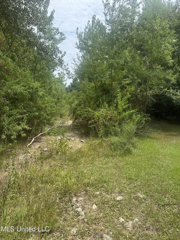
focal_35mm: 24
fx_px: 166
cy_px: 120
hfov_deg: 56.8
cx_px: 90
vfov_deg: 71.6
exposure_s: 1/2299
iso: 80
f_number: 1.78
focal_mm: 6.86
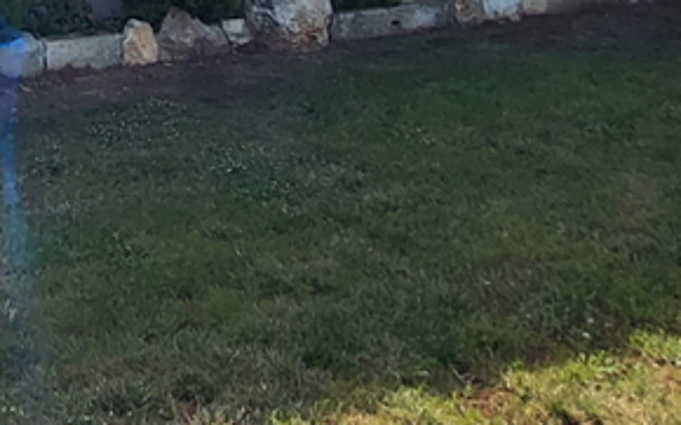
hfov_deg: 32.0
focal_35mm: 57
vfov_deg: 18.1
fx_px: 1057
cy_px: -333
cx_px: -49
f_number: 2.2
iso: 32
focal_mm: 1.74
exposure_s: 1/763
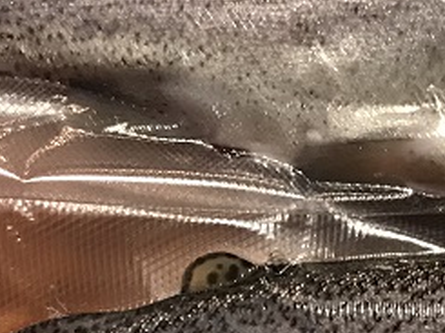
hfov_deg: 18.0
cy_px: 452
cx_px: 565
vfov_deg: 13.7
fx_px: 1322
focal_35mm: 103
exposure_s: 1/17
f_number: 1.8
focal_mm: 3.99
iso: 100
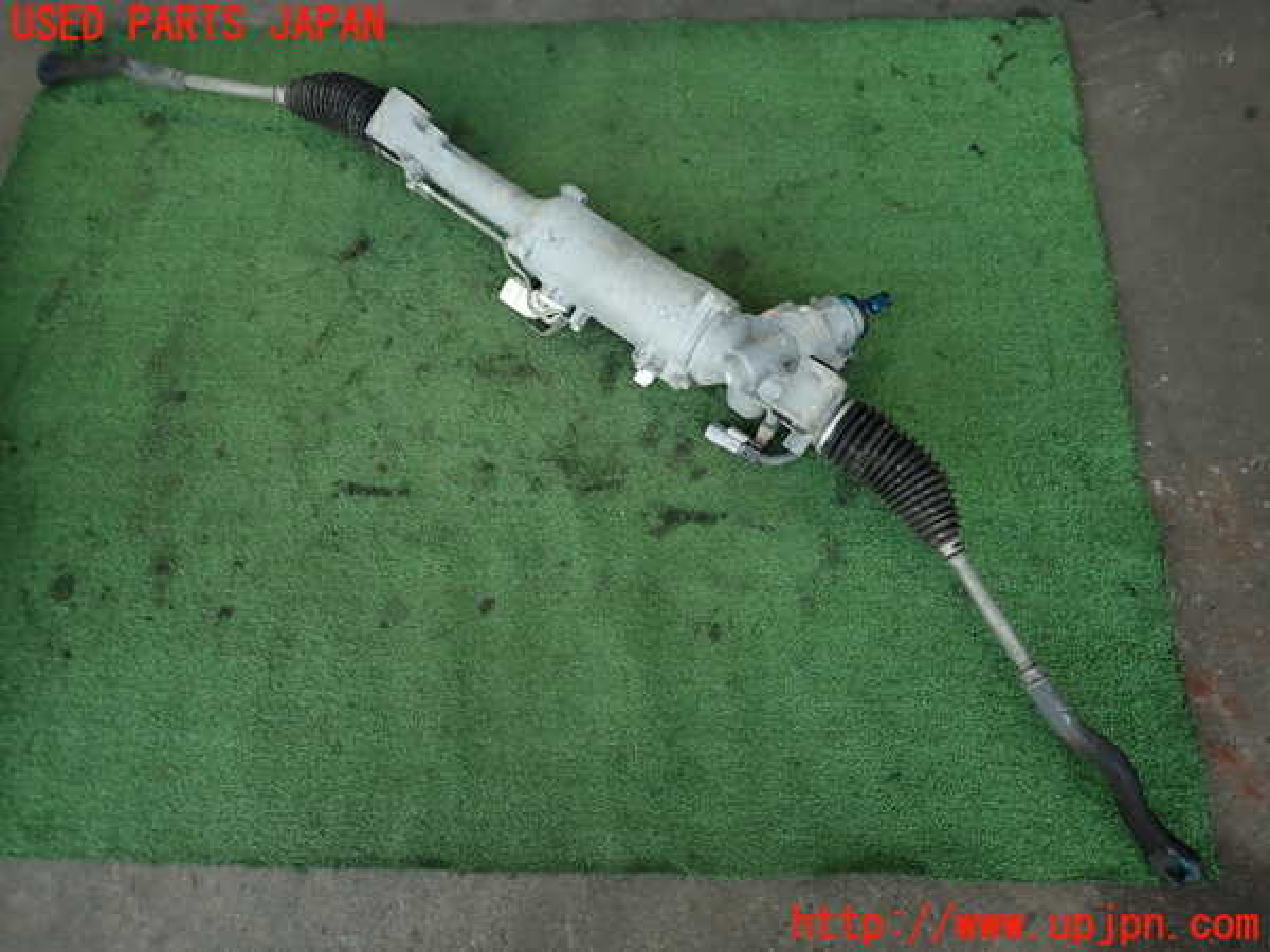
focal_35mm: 25
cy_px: 476
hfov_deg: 69.4
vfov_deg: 54.9
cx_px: 635
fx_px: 917
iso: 100
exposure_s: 1/80
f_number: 2
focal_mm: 4.5
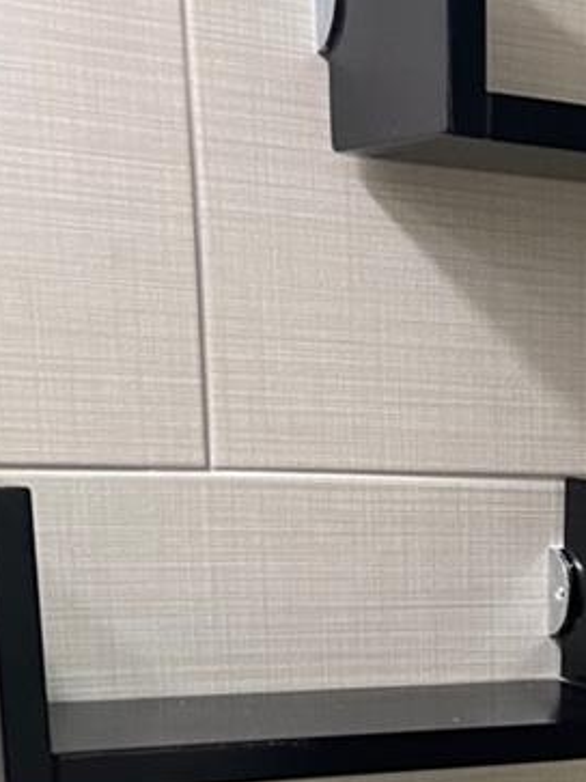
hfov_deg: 16.2
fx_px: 1942
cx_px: 784
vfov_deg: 20.7
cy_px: 1028
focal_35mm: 86
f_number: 1.5
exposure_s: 1/60
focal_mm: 5.7
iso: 320
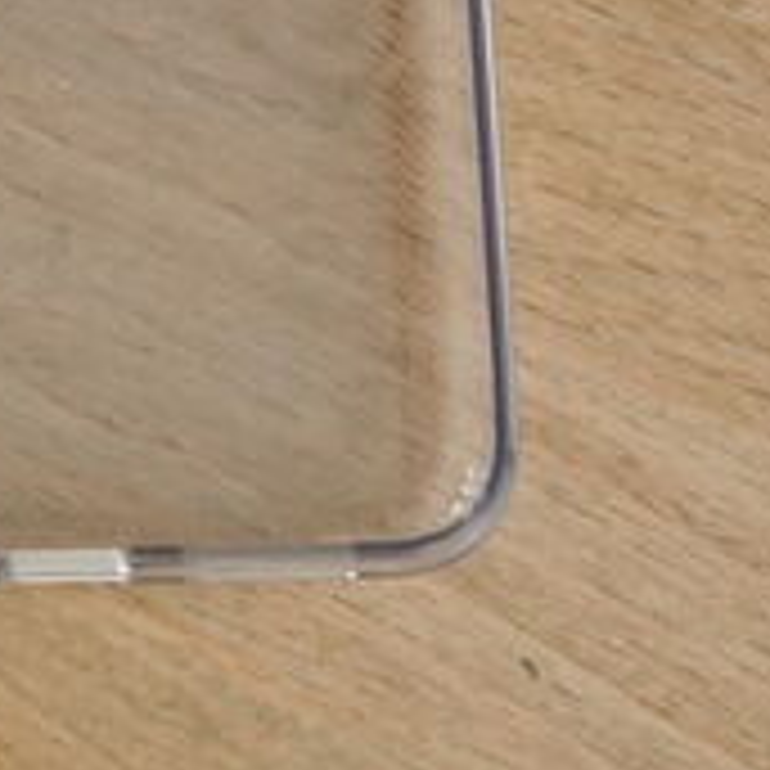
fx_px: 3322
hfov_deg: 11.4
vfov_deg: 12.6
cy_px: -392
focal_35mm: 132
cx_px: -941
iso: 1000
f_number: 9
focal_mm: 32
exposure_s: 1/160
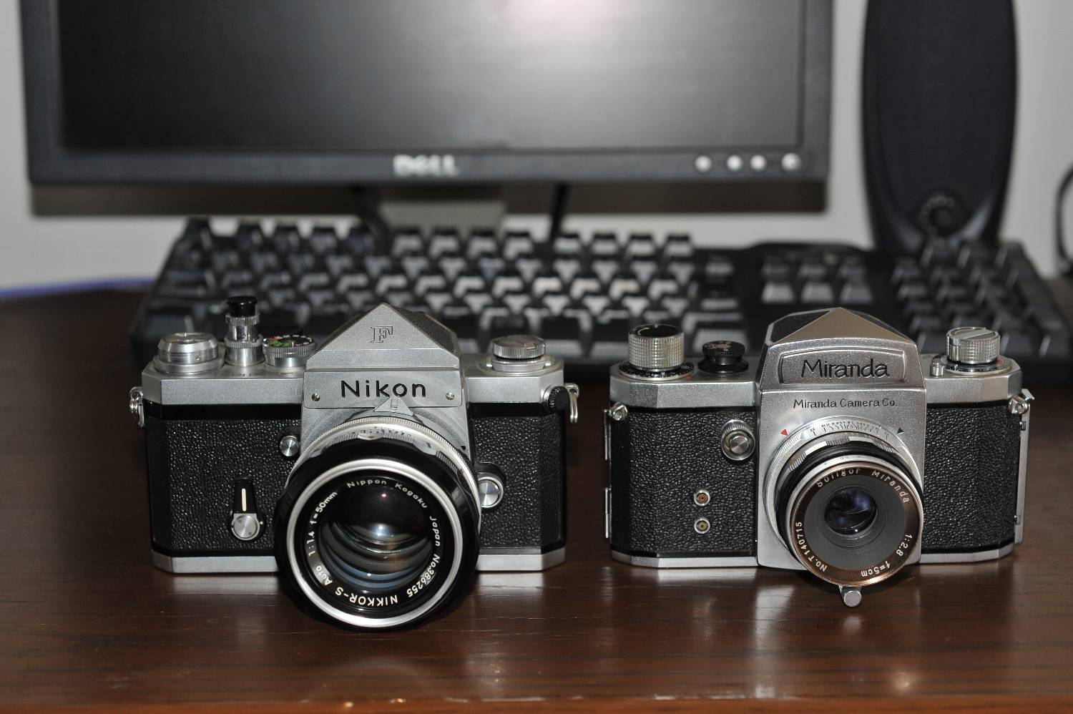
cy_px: 357
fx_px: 1787
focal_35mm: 60
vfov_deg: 22.6
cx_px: 536
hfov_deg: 33.4
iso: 800
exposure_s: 1/60
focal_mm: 60
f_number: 8
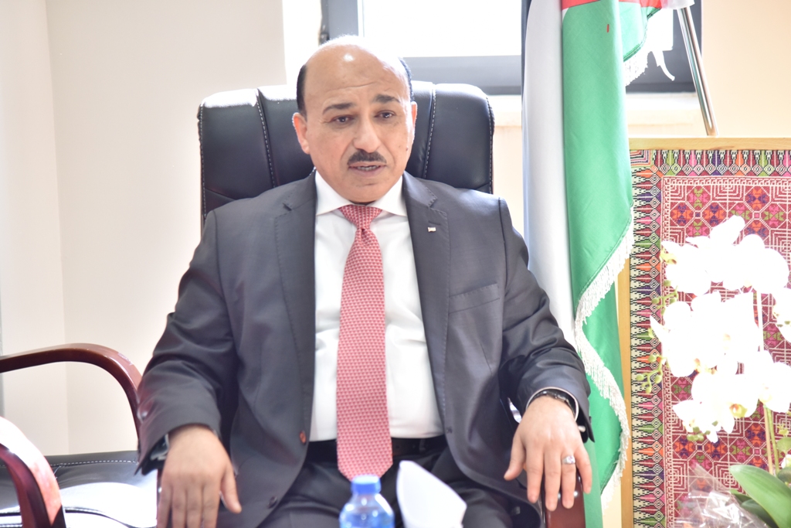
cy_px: 264
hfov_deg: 17.1
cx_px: 396
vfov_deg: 11.4
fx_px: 2637
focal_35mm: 120
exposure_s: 1/200
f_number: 4
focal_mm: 120
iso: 2000
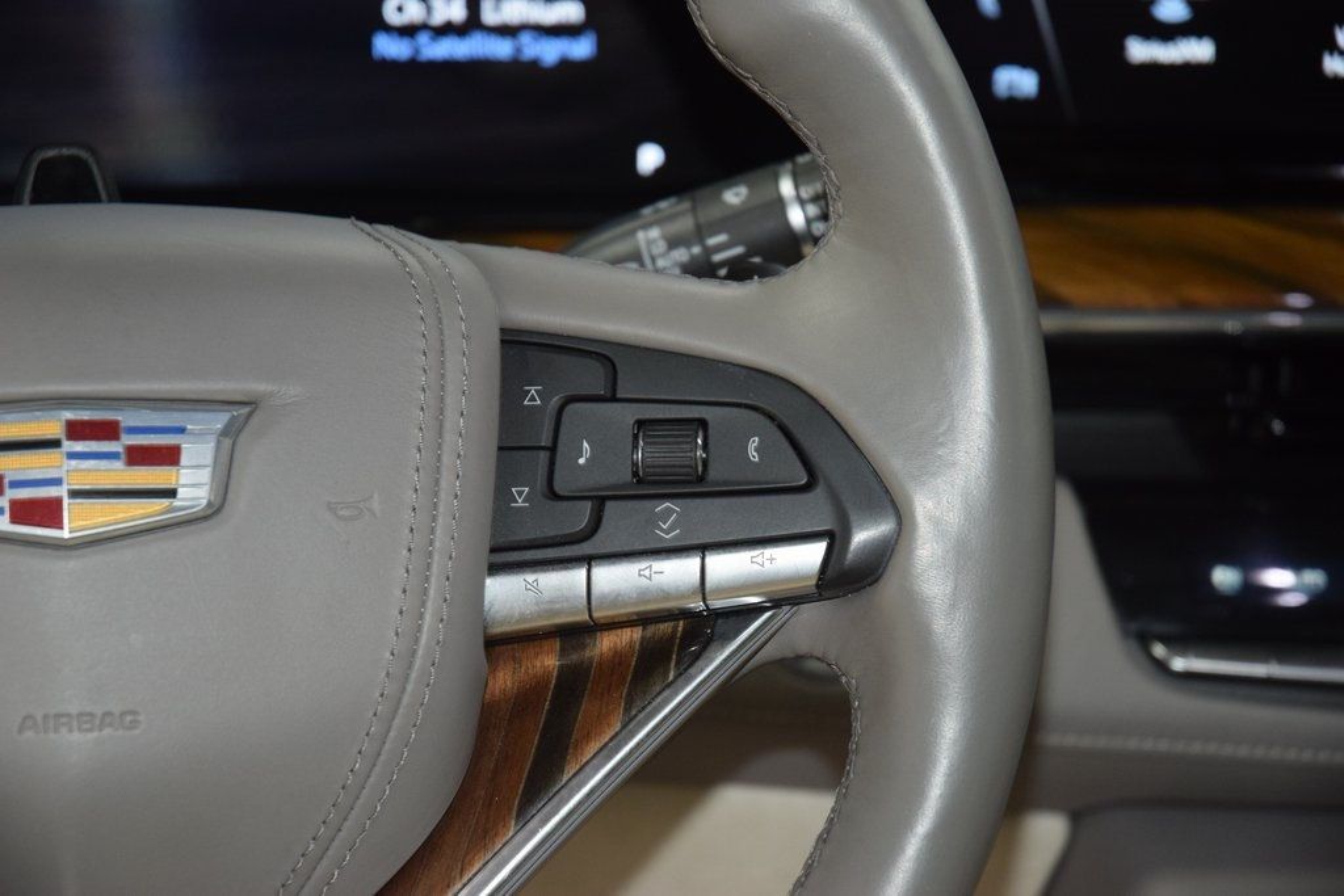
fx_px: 3920
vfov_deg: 13.0
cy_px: 448
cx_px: 672
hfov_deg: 19.5
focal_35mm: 105
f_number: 4.5
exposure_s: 1/60
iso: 1400
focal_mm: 70
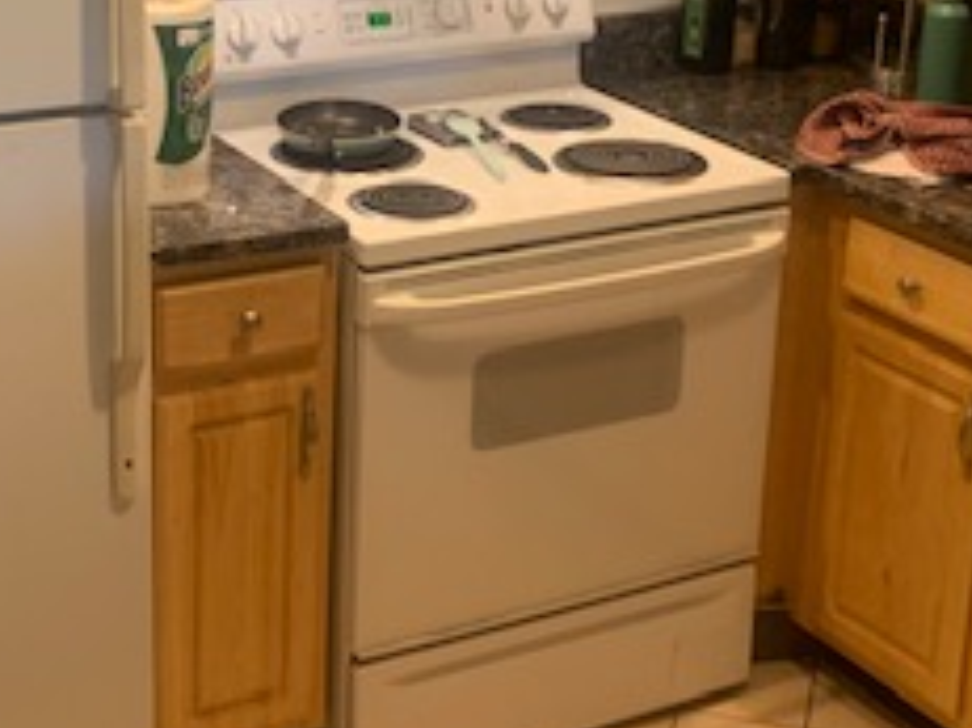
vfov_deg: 20.3
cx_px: 404
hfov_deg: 27.0
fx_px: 2021
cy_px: 181
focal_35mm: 72
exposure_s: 1/60
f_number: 1.8
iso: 160
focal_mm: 4.25
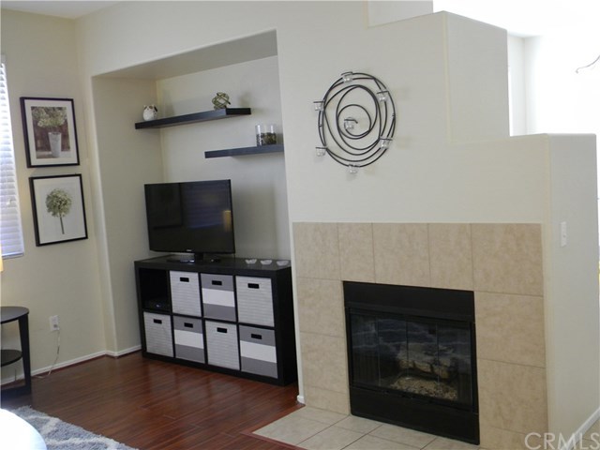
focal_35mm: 36
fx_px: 624
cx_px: 300
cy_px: 225
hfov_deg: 51.4
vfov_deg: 39.7
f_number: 3.7
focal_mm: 6.4
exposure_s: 1/30
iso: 200
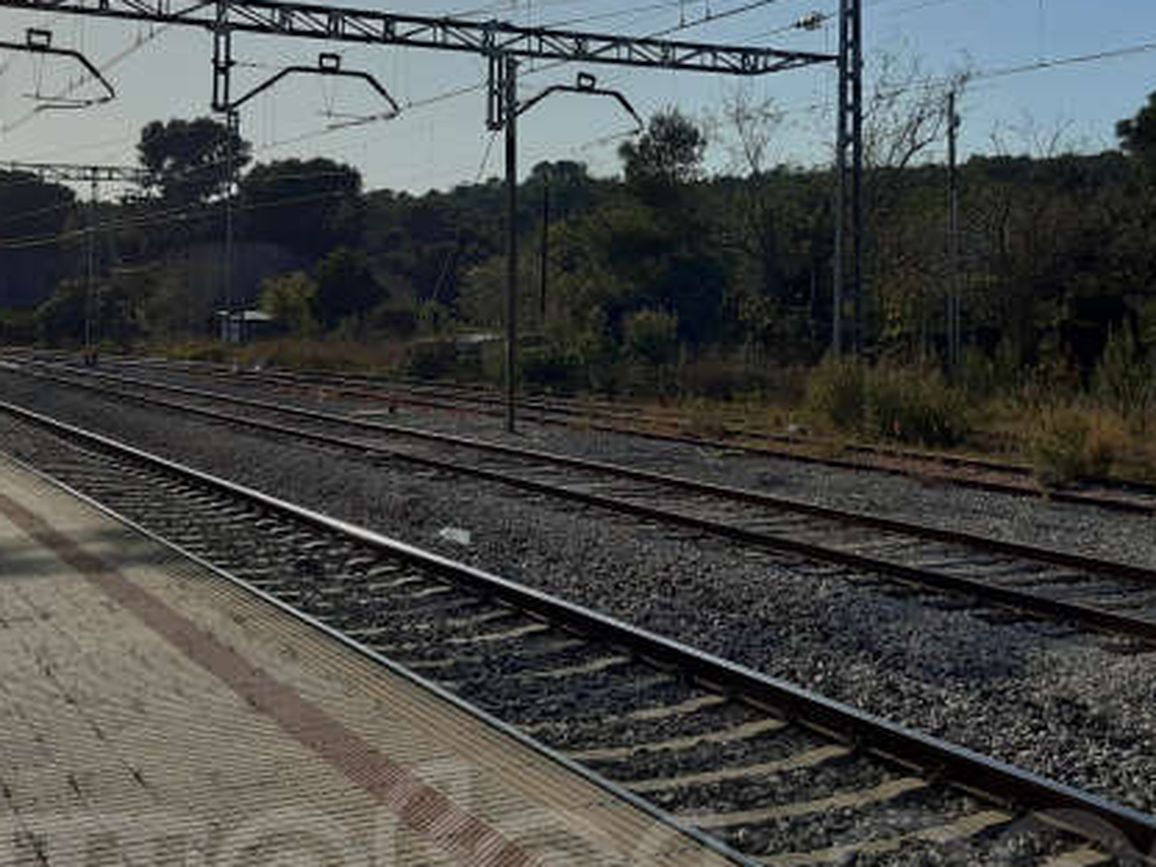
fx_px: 1603
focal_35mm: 48
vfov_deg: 30.1
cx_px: 656
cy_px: 297
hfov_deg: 39.6
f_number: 1.7
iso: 40
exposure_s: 1/3831
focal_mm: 3.92
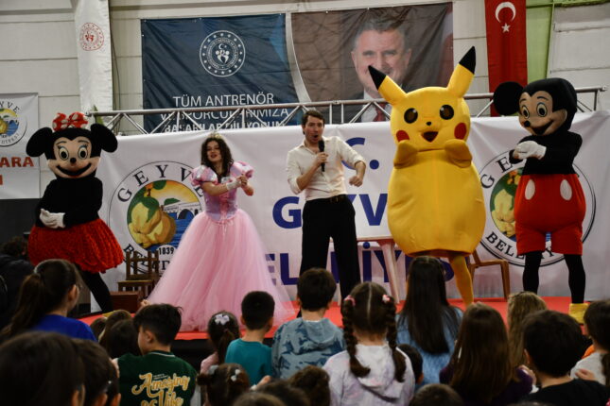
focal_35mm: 52
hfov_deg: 38.2
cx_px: 305
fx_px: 881
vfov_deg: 26.0
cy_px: 203
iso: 800
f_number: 4.2
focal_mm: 35
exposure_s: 1/200
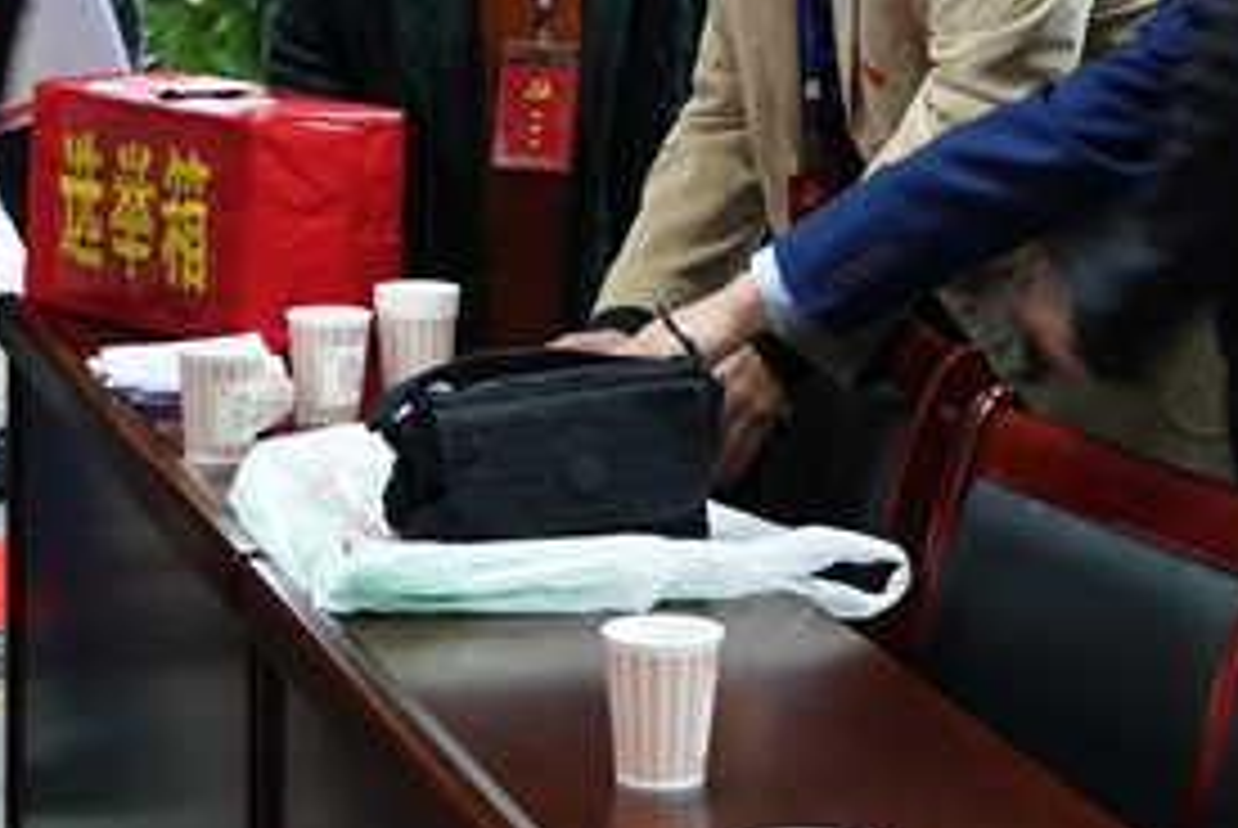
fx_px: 4165
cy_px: -52
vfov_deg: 11.2
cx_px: 797
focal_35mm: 121
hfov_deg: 16.9
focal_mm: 18.92
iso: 800
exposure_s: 1/20
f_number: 3.2
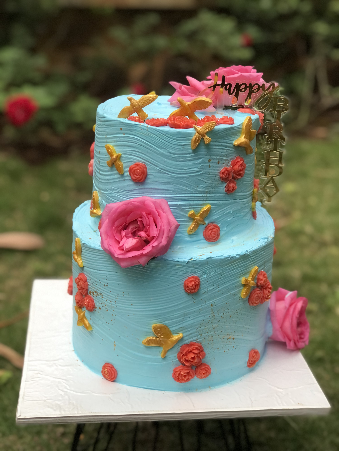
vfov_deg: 33.8
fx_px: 744
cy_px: 226
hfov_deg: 25.7
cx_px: 170
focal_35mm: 57
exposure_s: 1/30
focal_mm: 6.6
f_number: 2.8
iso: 100
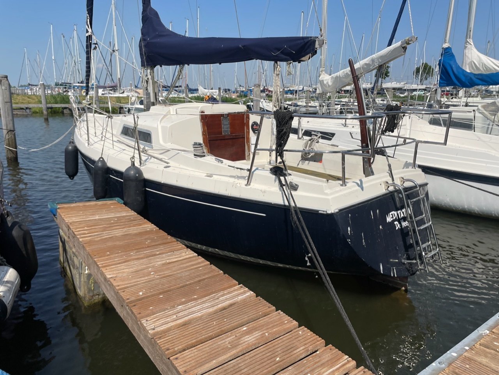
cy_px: 188
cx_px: 250
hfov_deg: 67.3
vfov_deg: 53.1
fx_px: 375
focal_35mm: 26
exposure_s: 1/7813
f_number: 1.6
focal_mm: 4.2
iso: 32
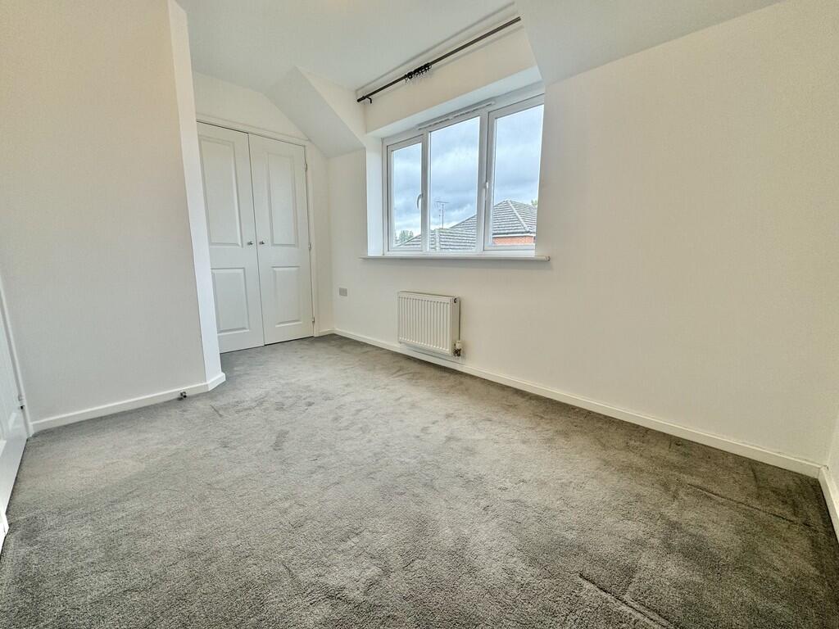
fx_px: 339
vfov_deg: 85.7
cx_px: 420
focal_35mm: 14
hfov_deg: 102.1
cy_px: 314
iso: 64
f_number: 2.2
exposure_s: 1/99
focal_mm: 2.22
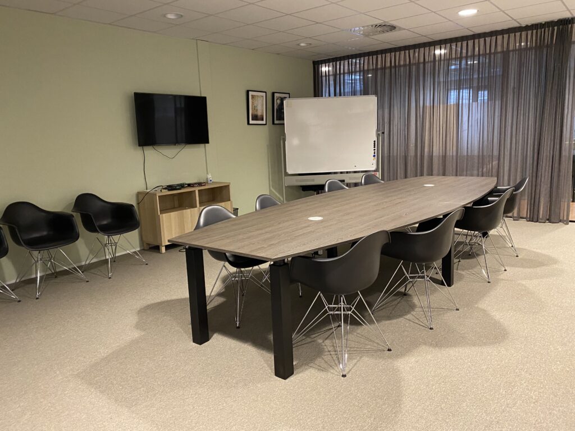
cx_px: 288
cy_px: 216
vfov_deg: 53.1
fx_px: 432
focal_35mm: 26
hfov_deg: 67.3
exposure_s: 1/50
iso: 400
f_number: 1.8
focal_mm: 4.25
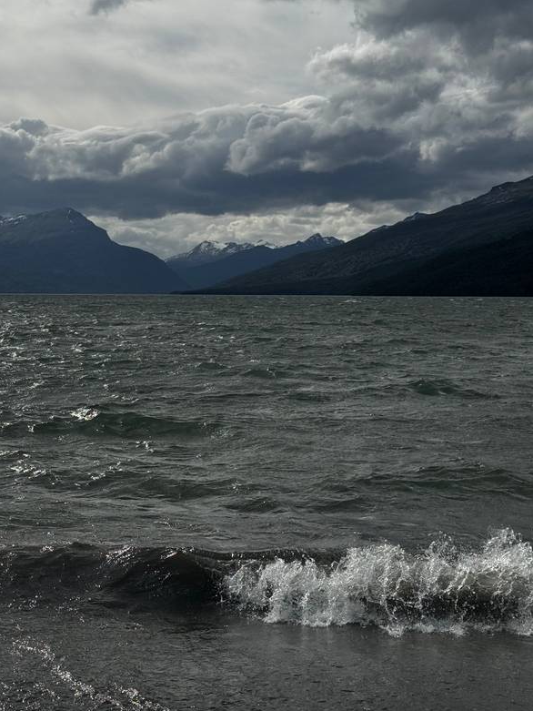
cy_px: 320
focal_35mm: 59
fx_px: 1211
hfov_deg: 24.8
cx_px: 266
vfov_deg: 32.7
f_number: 1.78
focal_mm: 6.76
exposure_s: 1/12500
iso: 80
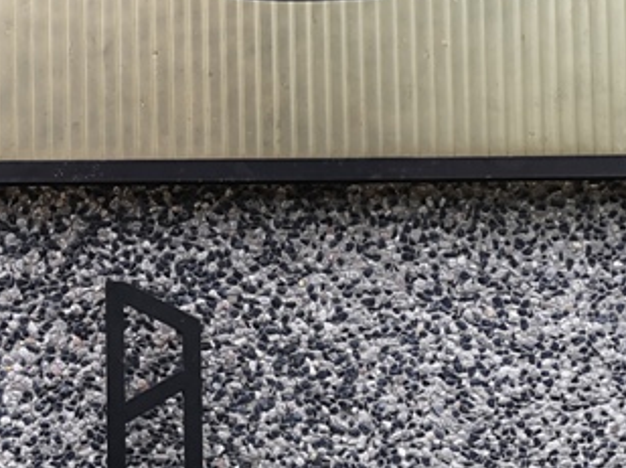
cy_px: 205
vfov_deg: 21.0
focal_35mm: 70
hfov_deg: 27.1
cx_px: 99
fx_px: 1264
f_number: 1.8
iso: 80
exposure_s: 1/100
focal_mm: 3.95
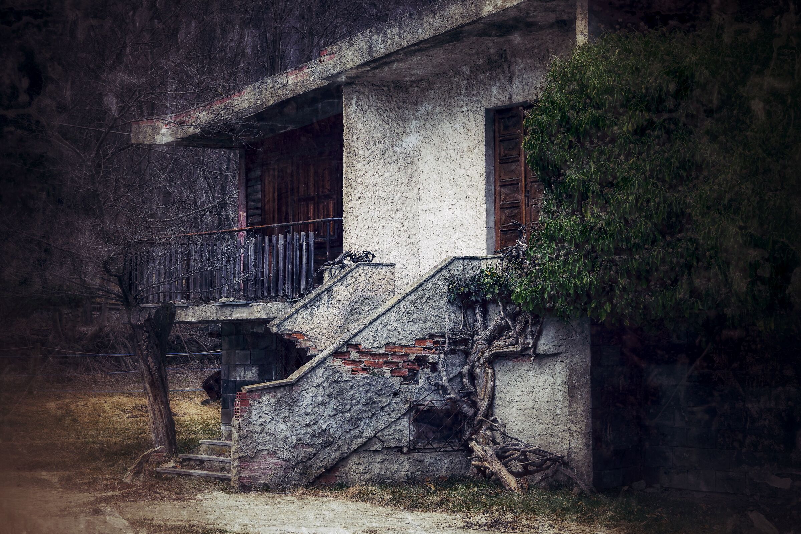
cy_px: 267
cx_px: 400
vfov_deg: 16.6
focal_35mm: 82
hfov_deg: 24.6
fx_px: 1835
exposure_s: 1/640
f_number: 5.6
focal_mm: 55
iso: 1250
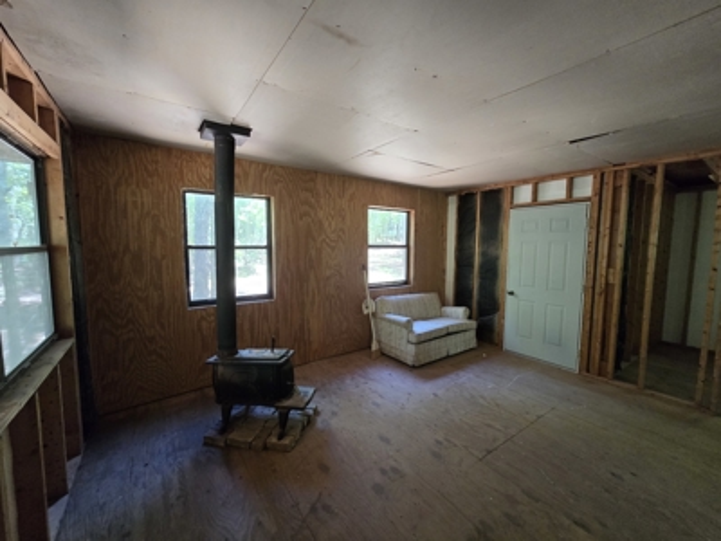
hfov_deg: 106.2
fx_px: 271
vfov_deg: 89.9
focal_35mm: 13
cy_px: 270
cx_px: 360
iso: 640
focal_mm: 2.2
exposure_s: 1/60
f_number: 2.2
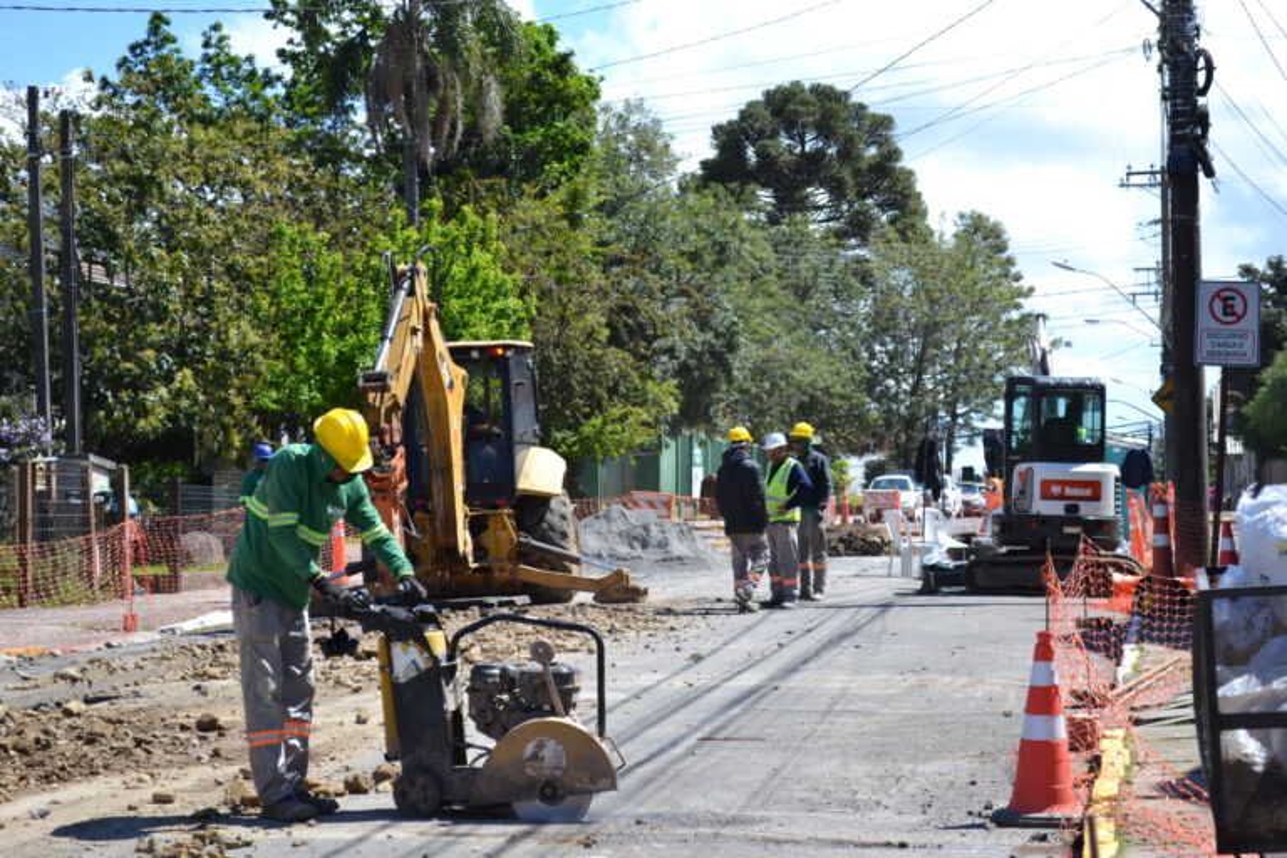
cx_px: 644
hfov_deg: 24.6
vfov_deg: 16.6
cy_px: 429
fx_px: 2949
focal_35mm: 82
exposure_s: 1/200
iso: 100
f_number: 7.1
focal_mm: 55
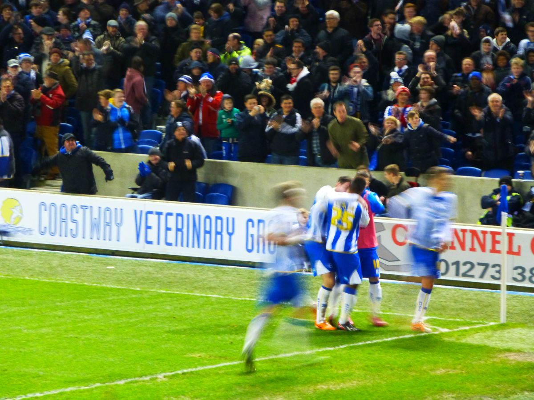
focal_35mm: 231
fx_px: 3563
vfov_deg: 6.4
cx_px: 267
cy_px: 200
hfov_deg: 8.6
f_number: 5.6
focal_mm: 41.3
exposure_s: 1/8
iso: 640
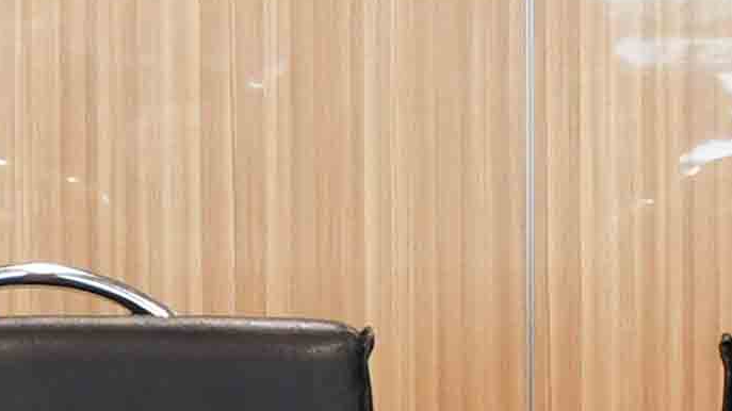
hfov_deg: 7.8
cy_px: -102
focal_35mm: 275
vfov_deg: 4.4
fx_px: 5336
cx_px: 292
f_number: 4
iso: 280
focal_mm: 22
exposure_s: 1/60
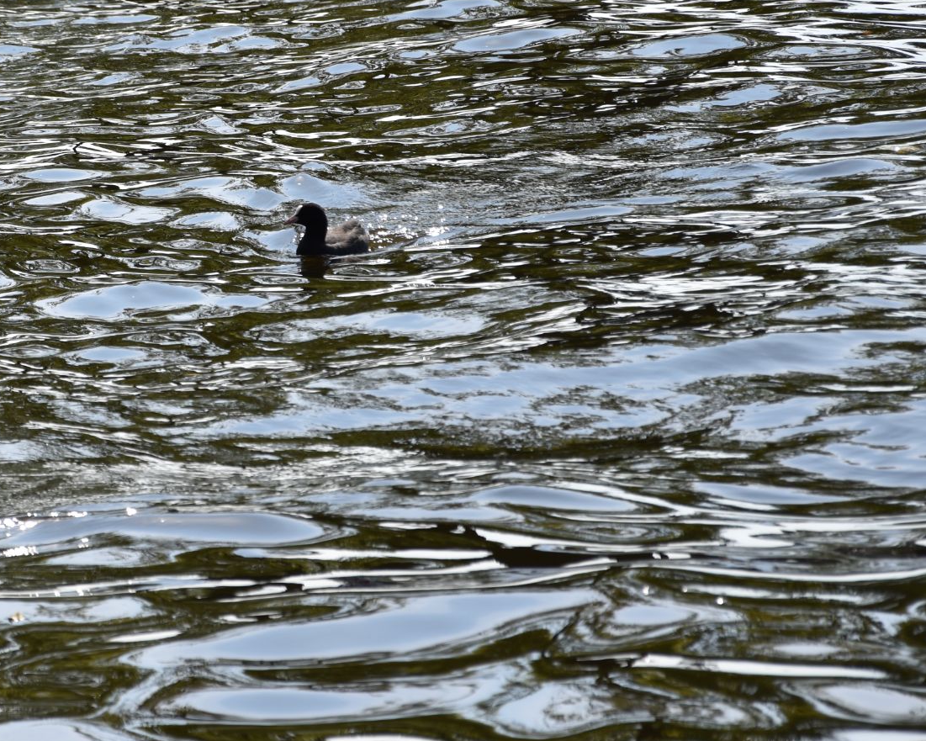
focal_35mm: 275
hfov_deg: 7.0
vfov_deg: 5.6
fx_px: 7534
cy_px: 243
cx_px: 189
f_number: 5.6
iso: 100
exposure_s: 1/500
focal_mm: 105
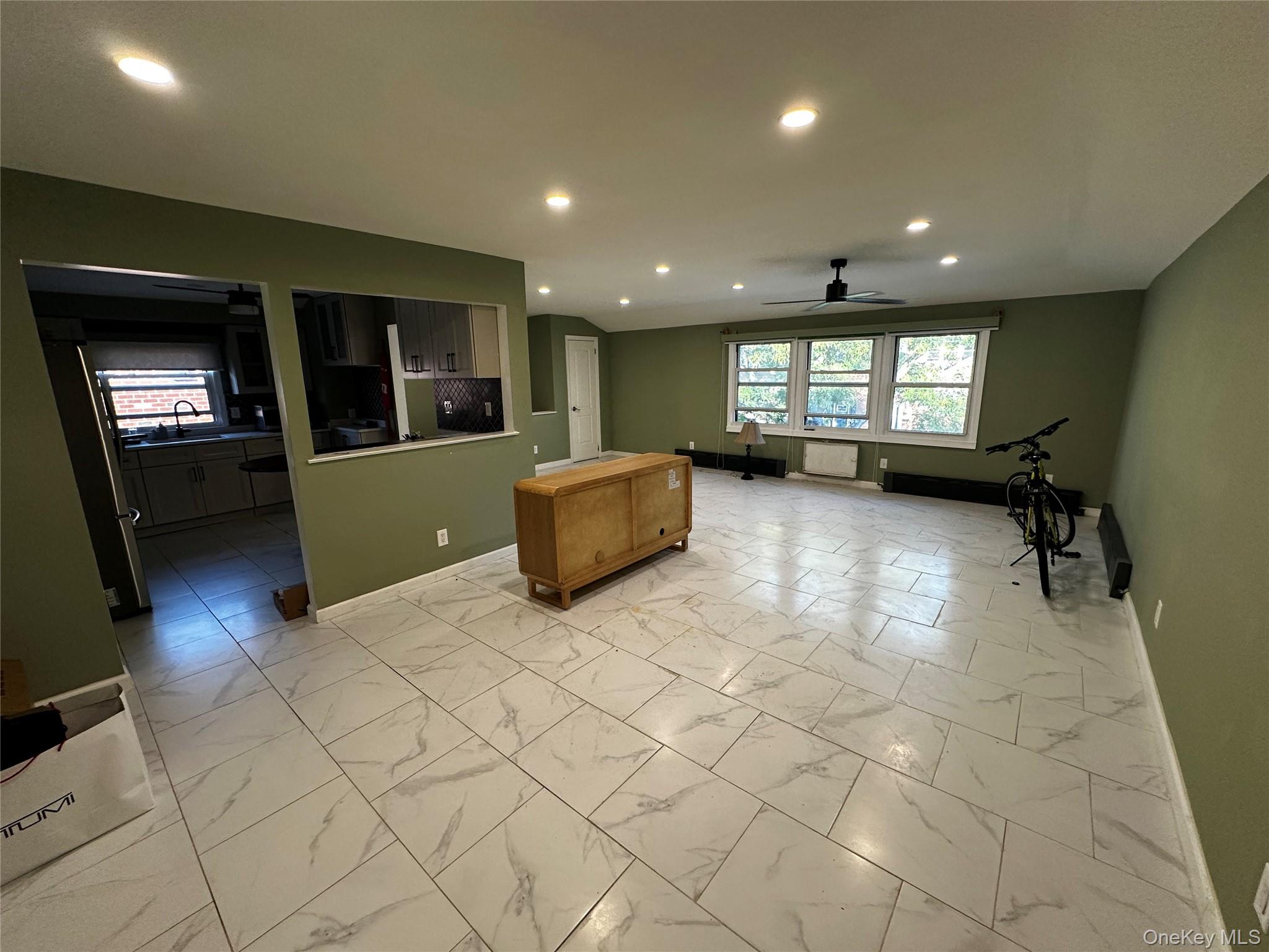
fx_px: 513
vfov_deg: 85.7
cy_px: 476
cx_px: 634
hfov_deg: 102.1
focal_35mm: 14
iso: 200
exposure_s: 1/120
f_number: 2.2
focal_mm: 2.22
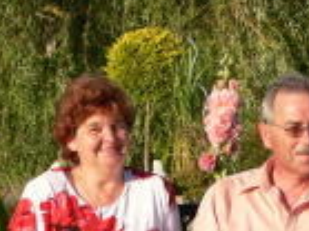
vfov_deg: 6.2
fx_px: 2123
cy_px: 88
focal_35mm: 238
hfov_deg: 8.3
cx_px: 170
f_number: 4
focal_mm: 12.9
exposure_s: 1/400
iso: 80
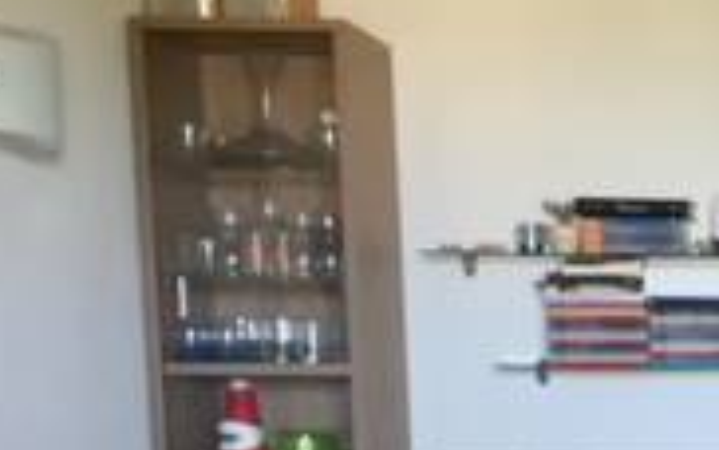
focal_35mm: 108
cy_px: 655
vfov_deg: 11.7
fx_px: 2118
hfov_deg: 16.9
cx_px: 1173
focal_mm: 4.15
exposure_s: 1/33
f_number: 2.2
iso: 80
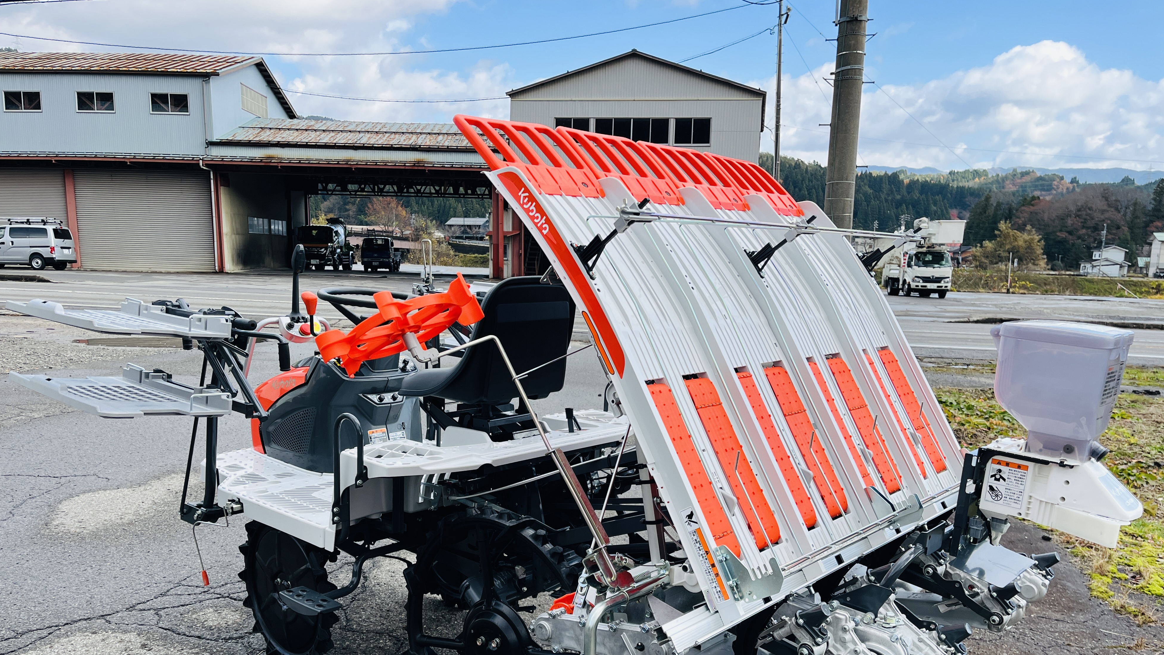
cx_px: 578
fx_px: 895
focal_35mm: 29
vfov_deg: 39.7
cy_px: 432
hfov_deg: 66.1
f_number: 1.6
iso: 50
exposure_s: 1/1186
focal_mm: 5.1
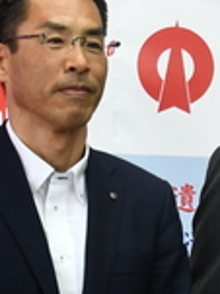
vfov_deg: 8.9
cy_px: 197
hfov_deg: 6.5
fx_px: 1892
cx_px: 361
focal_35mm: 223
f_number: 4
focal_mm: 32
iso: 800
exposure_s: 1/160
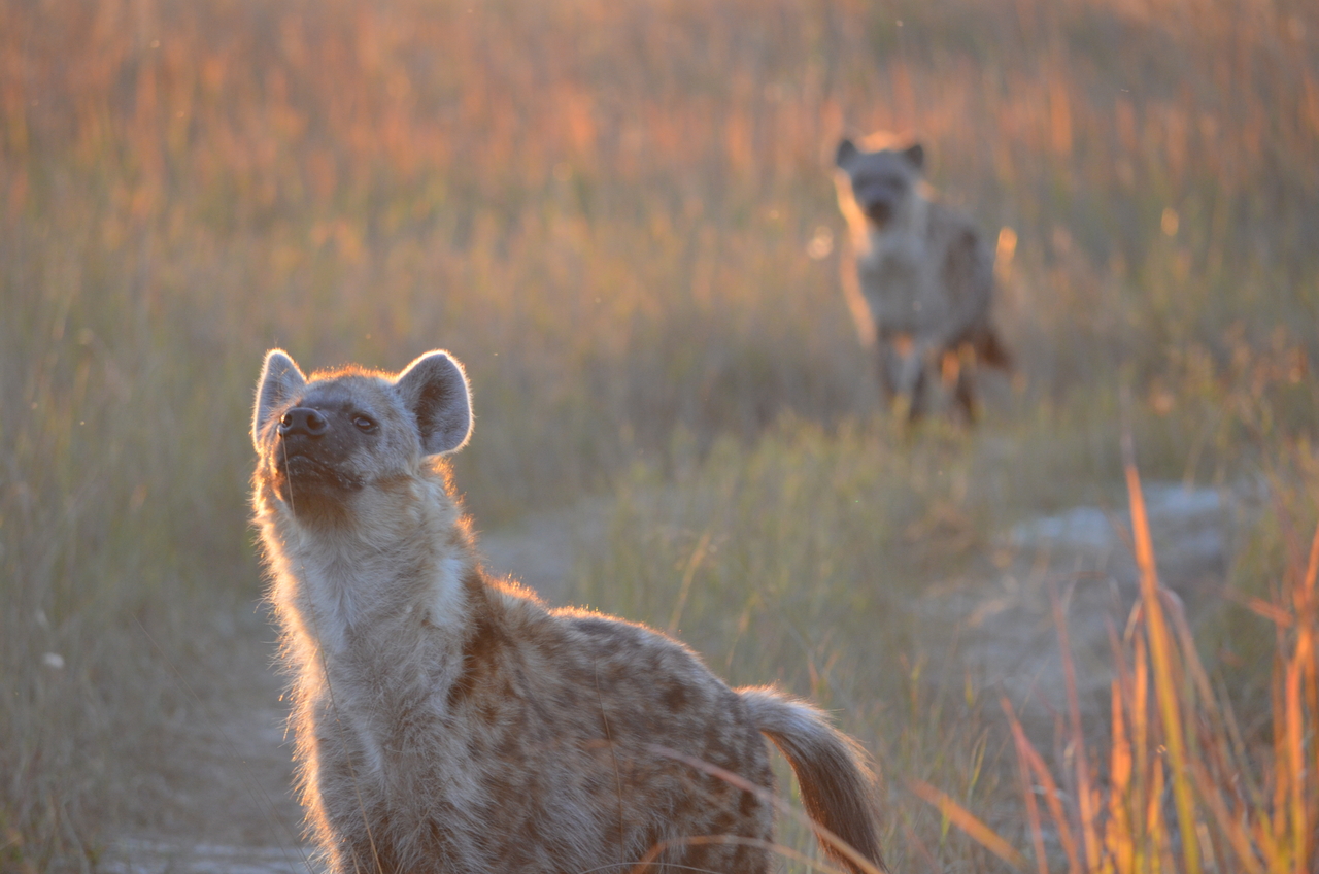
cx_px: 660
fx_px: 13164
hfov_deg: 5.7
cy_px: 437
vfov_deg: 3.8
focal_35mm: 360
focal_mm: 240
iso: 800
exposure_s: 1/250
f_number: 5.3
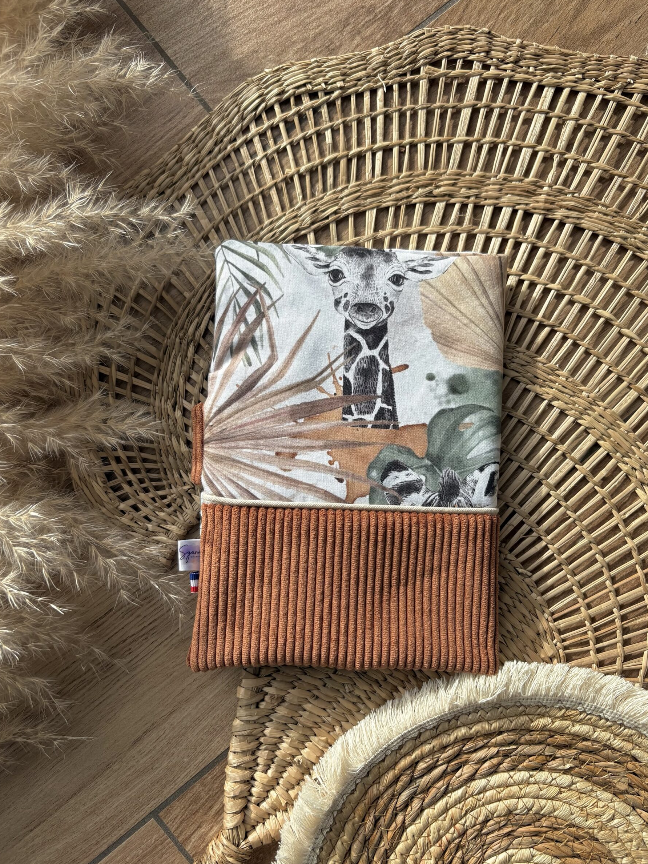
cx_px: 338
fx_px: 699
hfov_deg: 49.7
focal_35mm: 28
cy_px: 440
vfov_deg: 63.4
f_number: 1.6
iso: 50
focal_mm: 5.96
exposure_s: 1/1420
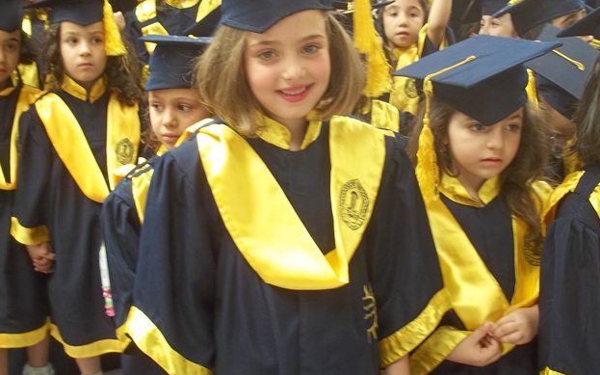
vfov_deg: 26.3
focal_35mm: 49
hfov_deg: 41.0
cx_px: 325
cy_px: 200
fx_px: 801
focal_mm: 6.5
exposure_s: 1/40
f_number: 3.1
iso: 64
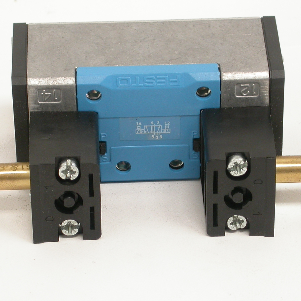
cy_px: 186
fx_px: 2036
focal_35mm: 207
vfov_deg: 8.5
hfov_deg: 8.5
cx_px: 163
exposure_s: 1/15.8
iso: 100
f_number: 4.7
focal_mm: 28
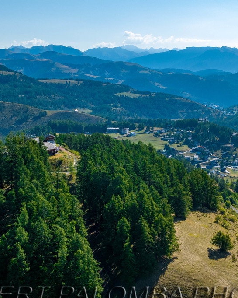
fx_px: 484
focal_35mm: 55
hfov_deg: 27.5
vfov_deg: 34.0
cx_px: 150
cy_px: 179
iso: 100
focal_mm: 12.3
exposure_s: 1/320
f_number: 8
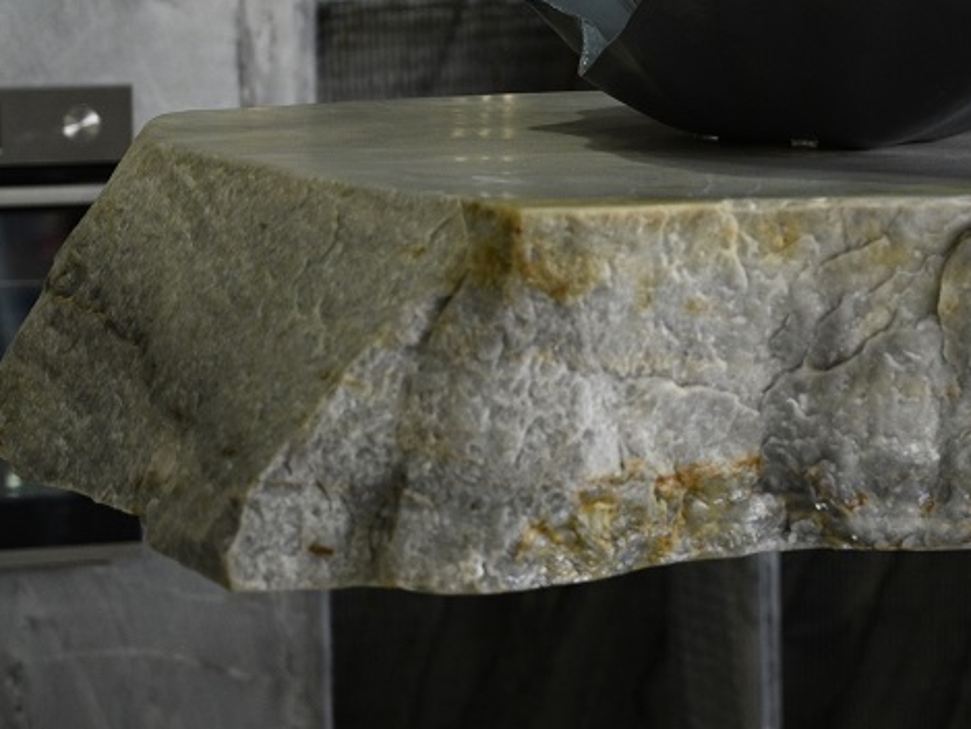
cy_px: 145
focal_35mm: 151
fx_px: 4237
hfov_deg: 12.8
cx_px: 1081
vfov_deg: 9.8
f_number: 4
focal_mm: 67
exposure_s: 1/400
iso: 1600
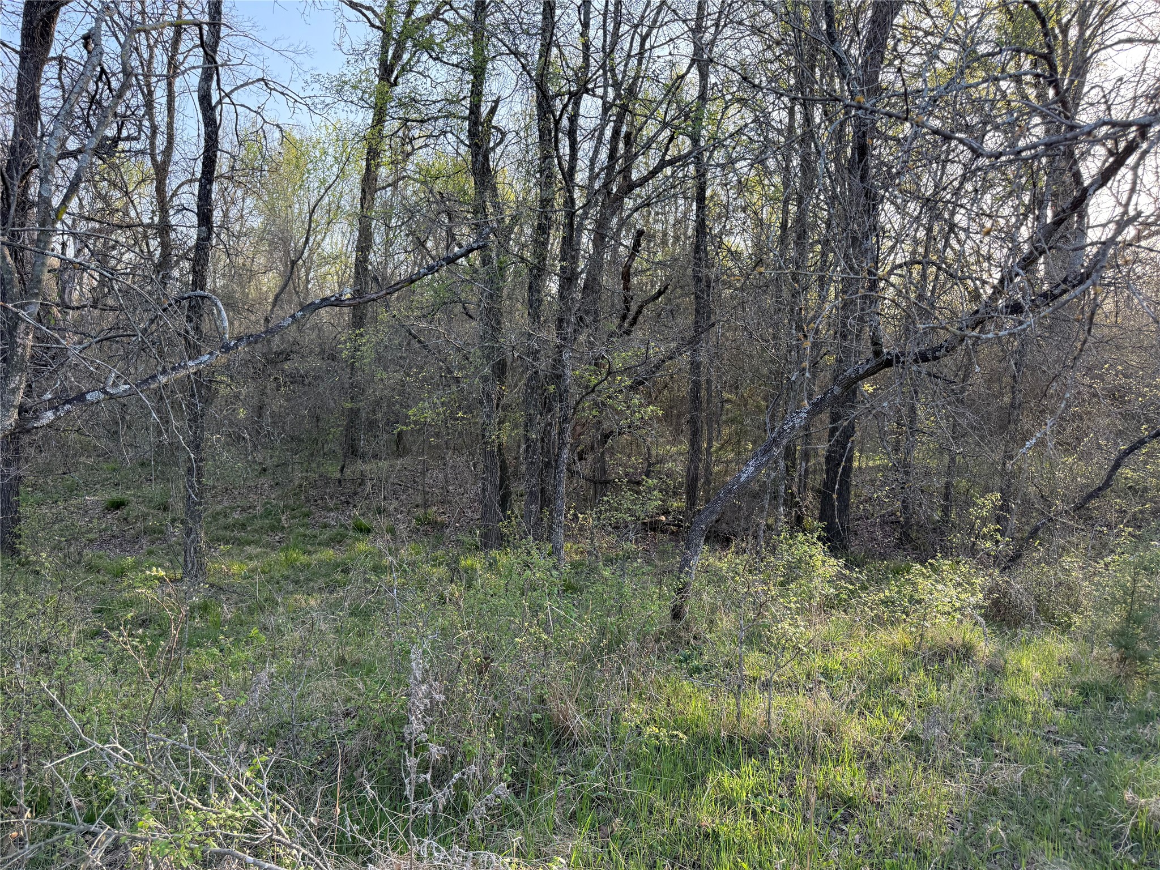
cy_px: 435
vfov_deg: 56.8
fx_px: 804
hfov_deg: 71.6
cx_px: 580
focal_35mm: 24
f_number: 1.78
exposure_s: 1/456
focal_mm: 6.76
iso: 100
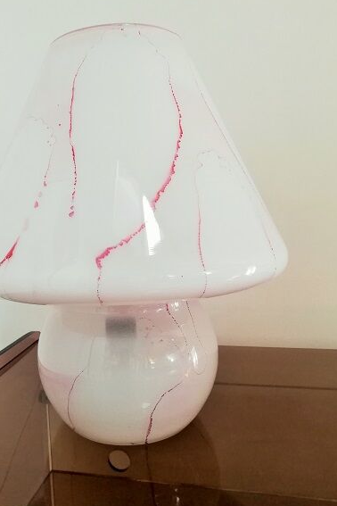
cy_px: 242
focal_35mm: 33
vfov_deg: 57.2
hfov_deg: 39.7
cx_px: 130
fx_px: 463
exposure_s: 1/33.3
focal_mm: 3.81
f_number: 2.2
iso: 200
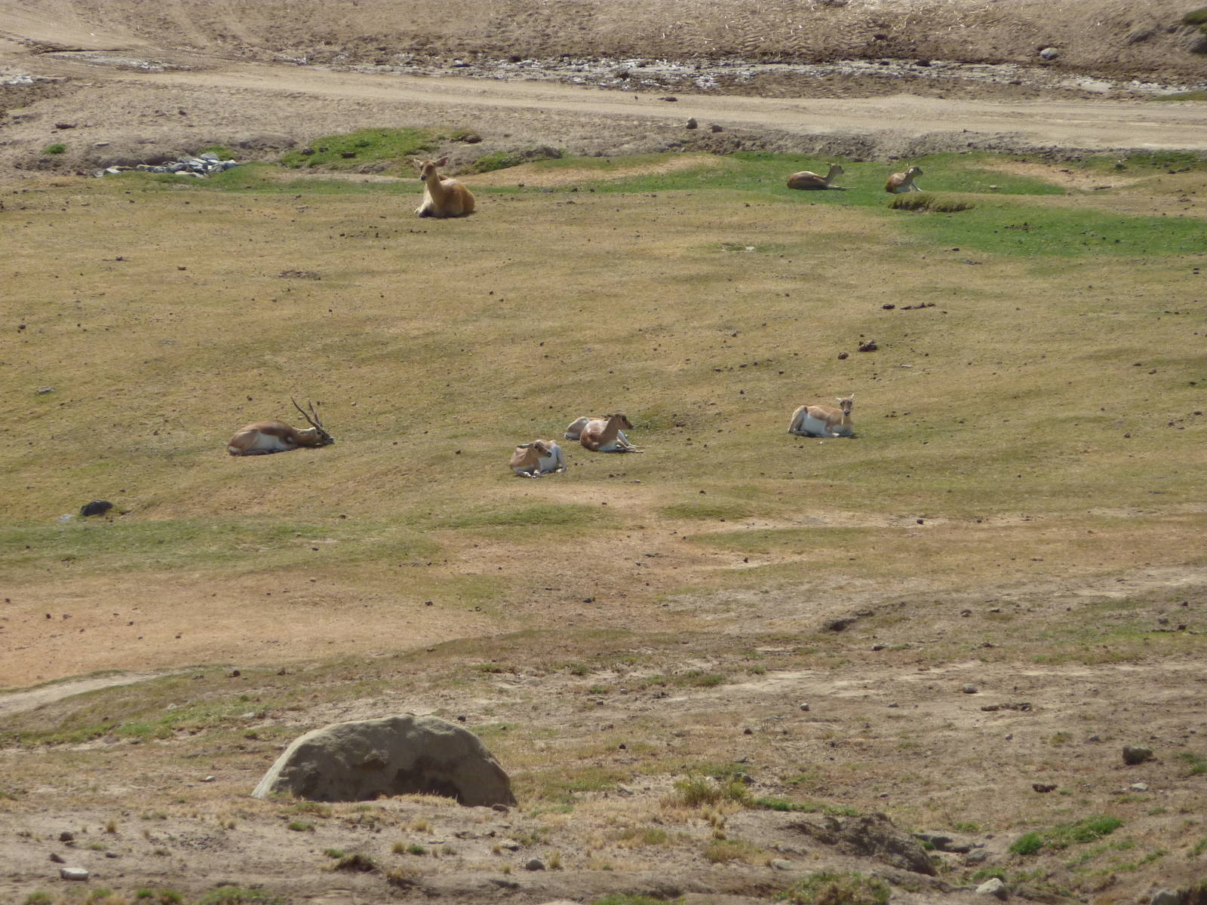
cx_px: 604
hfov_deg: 6.6
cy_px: 452
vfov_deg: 5.0
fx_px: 10460
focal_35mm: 300
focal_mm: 49.2
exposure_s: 1/1000
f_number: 5.6
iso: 200
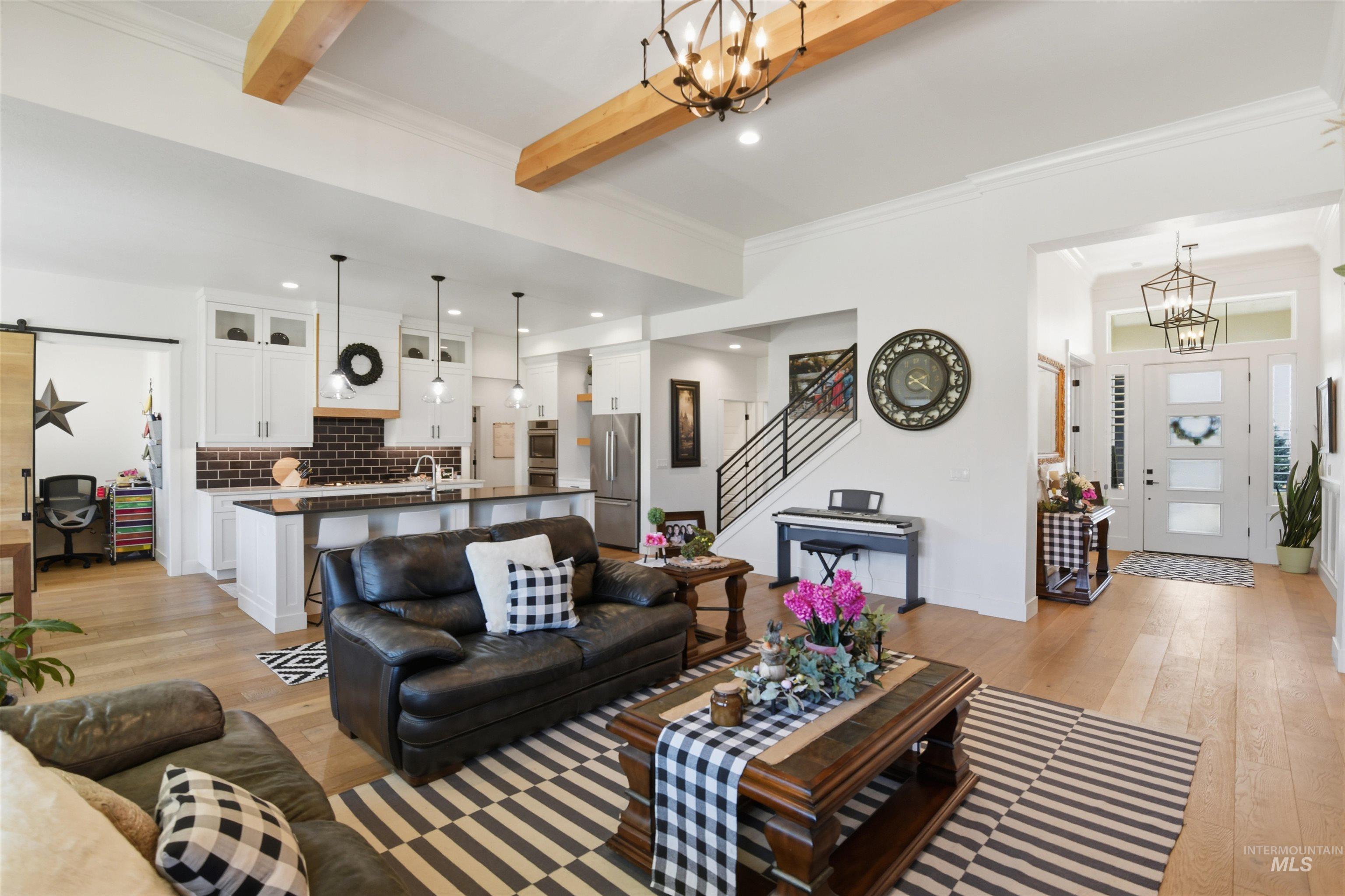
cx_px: 672
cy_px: 448
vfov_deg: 73.7
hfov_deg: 96.7
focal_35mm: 16
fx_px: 598
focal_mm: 16
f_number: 11
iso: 320
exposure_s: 1/30
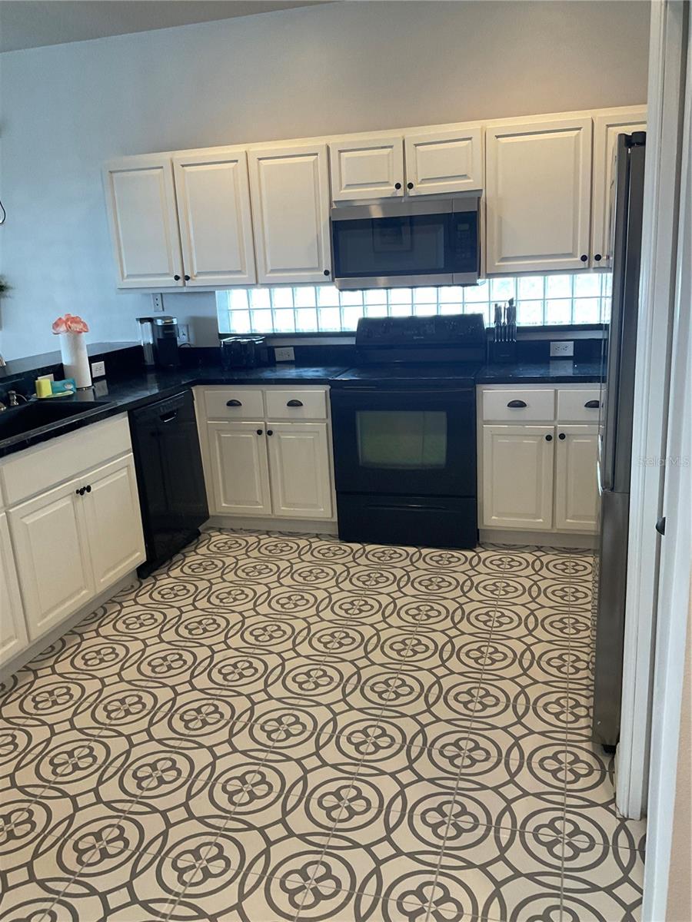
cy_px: 461
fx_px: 773
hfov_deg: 48.2
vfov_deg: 61.7
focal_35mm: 29
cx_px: 346
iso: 125
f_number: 1.8
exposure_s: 1/60
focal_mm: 3
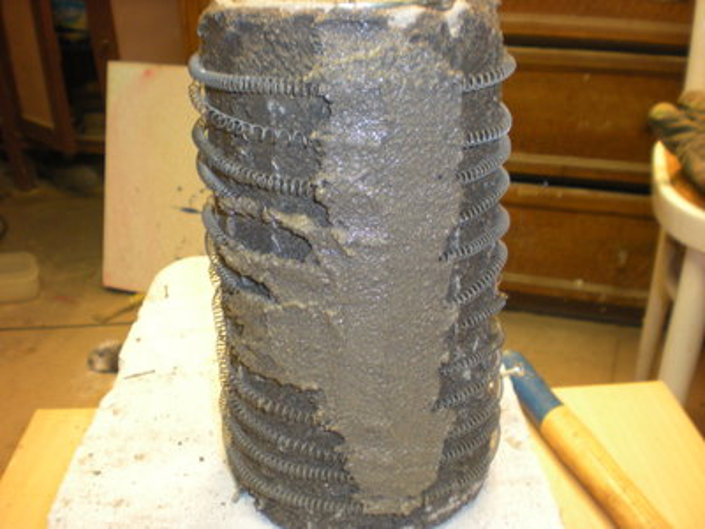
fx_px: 774
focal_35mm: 38
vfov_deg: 37.7
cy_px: 264
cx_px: 352
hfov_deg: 49.0
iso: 200
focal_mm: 6.3
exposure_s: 1/14
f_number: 3.1
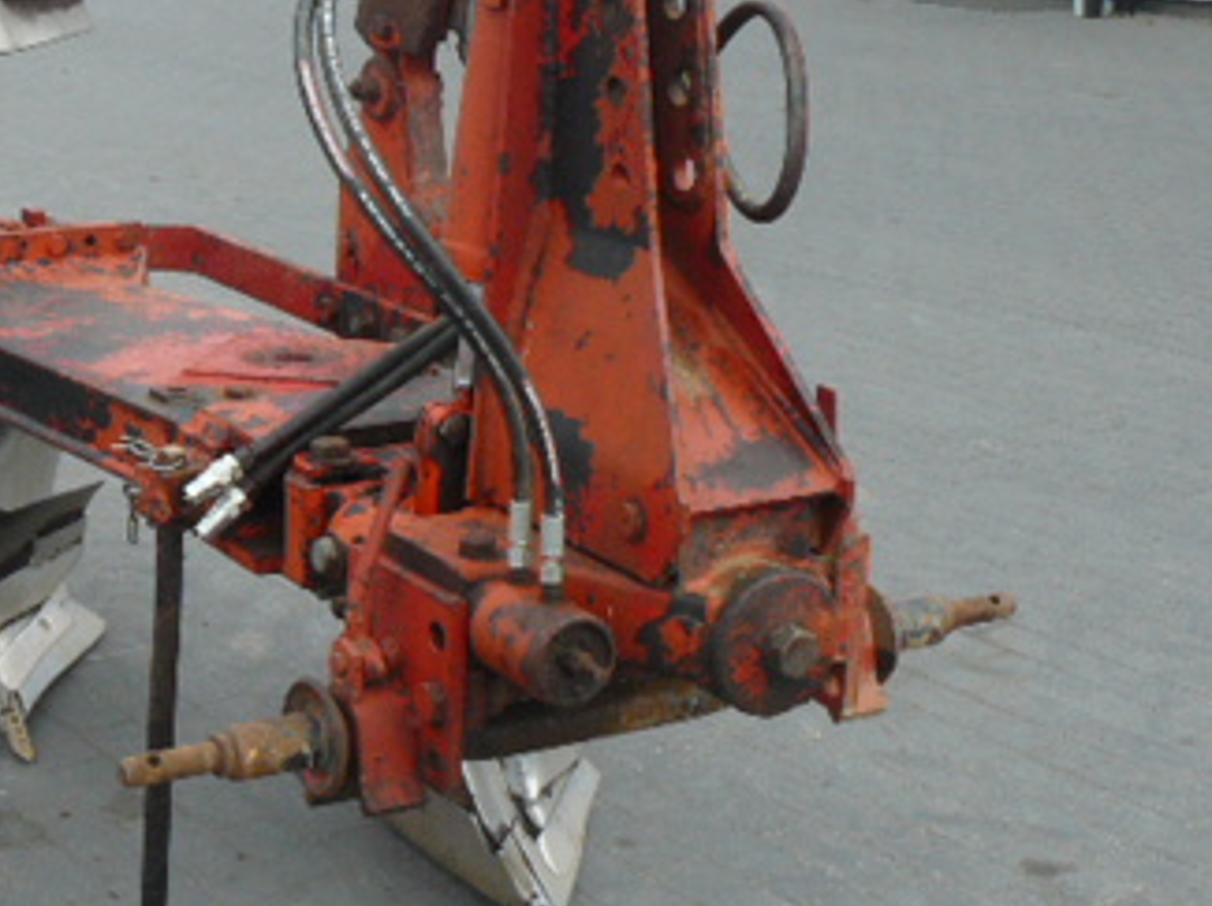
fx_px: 2483
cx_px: 179
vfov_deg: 20.7
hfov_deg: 26.7
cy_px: 354
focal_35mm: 71
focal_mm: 6
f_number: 5
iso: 100
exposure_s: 1/200
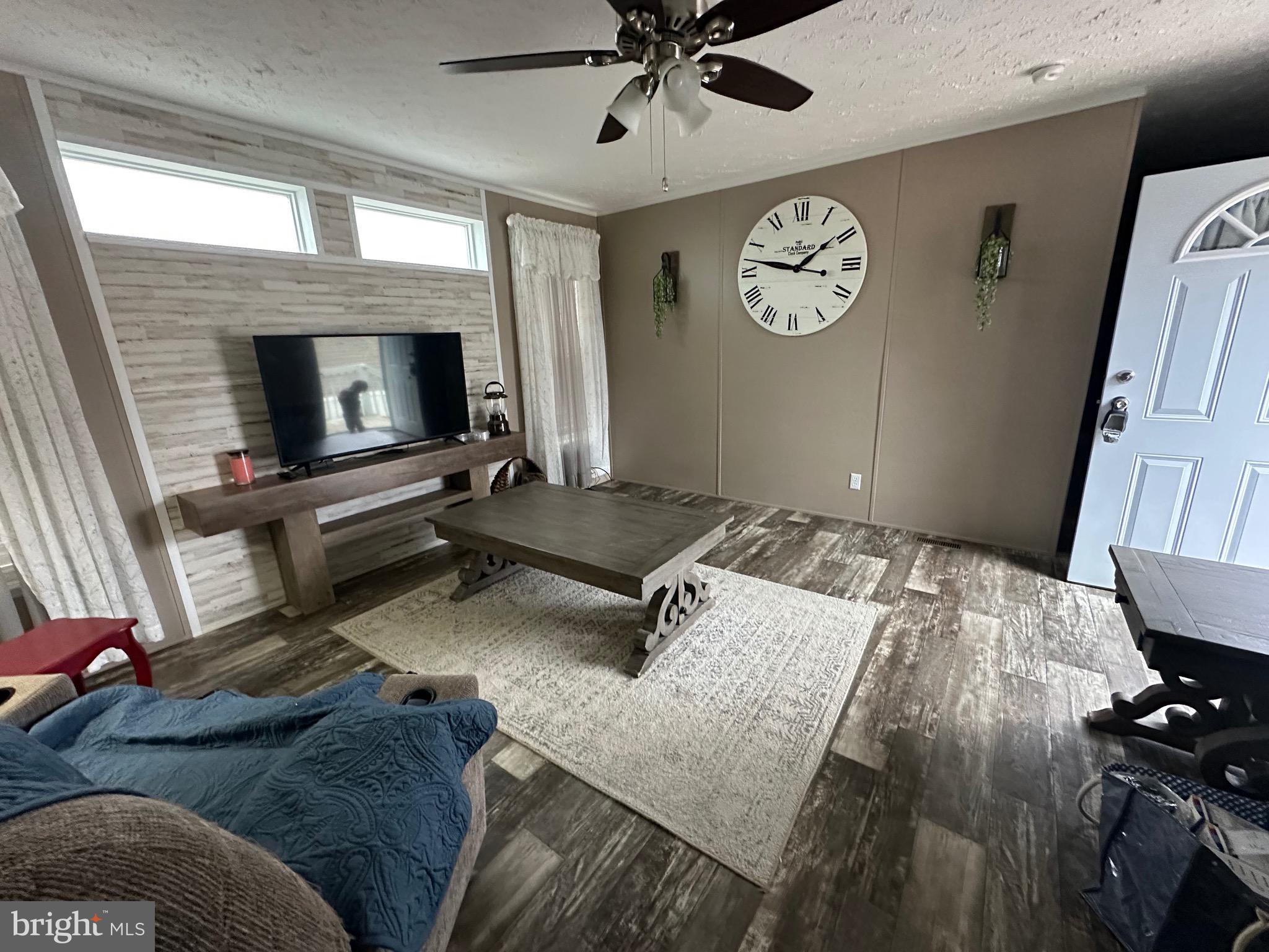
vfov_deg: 85.7
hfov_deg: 102.1
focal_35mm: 14
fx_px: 513
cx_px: 634
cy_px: 476
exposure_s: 1/60
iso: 800
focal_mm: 2.22
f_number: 2.2
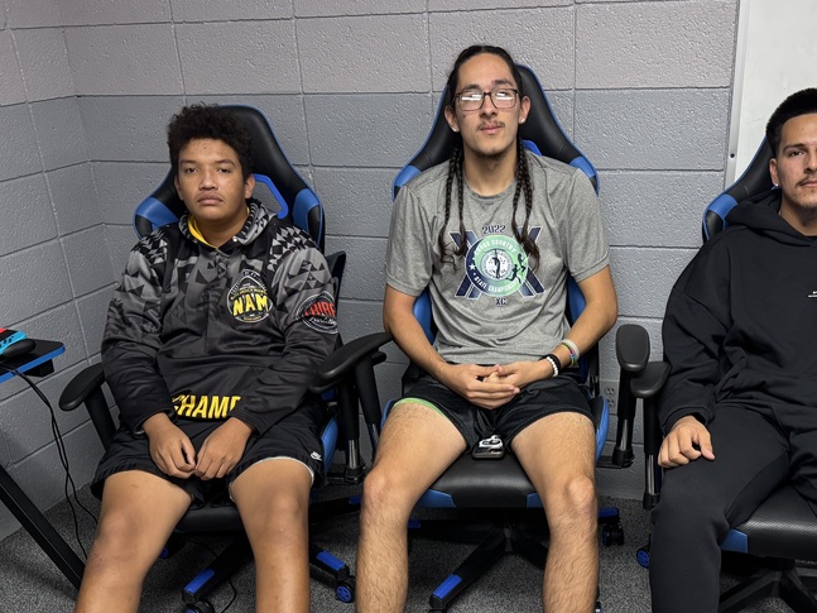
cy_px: 432
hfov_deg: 48.8
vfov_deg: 37.1
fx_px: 897
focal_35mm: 38
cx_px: 471
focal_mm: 6.76
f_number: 1.78
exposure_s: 1/60
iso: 400
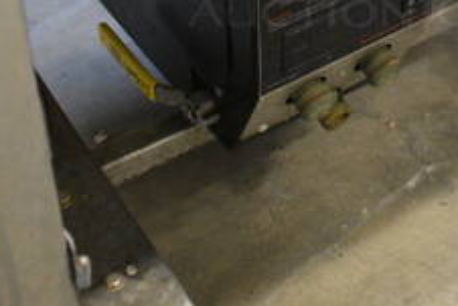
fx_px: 929
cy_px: -73
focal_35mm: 73
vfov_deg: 17.7
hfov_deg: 26.8
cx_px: 401
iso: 4000
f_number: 3.5
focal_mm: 18
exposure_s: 1/125
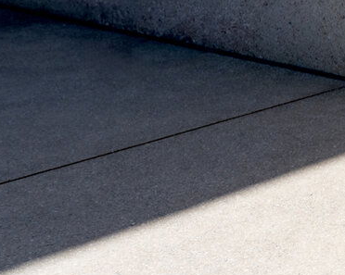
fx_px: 990
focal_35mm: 97
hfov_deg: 16.0
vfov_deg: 15.8
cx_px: 663
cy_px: 78
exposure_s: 1/1000
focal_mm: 24
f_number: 5.6
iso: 320
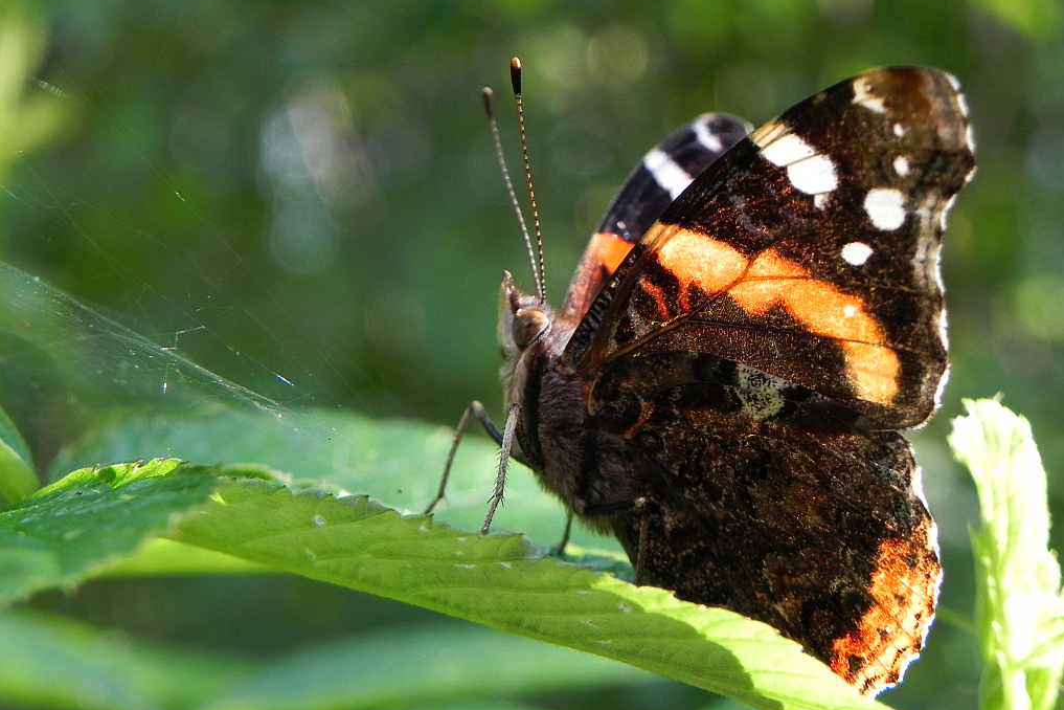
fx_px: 3251
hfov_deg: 18.6
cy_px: 318
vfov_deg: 12.5
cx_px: 535
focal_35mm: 110
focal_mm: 18.8
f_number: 4
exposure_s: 1/125
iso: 261
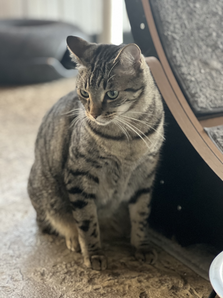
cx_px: 112
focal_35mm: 77
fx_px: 661
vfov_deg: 25.3
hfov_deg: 19.1
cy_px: 149
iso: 800
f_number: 2.8
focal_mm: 9
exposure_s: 1/15
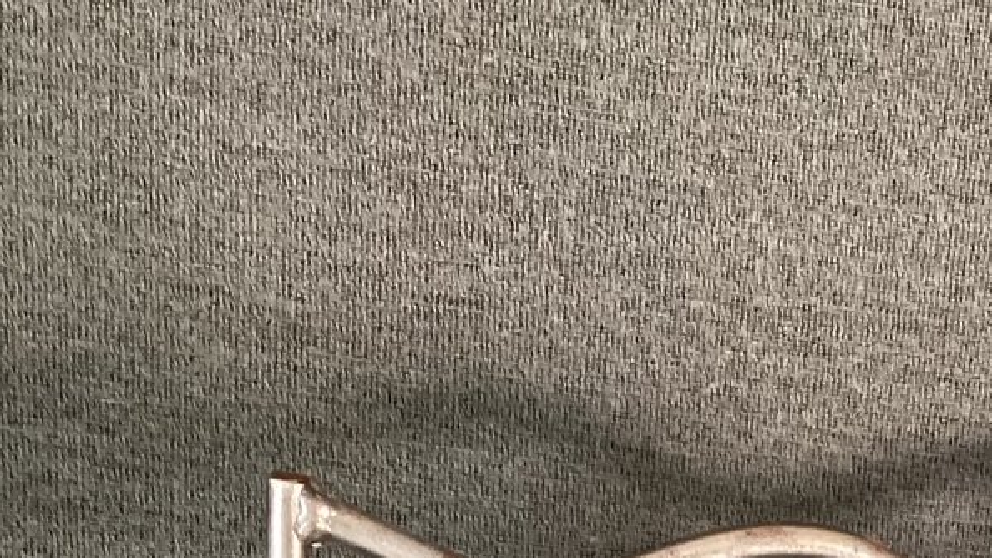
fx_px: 2262
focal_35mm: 86
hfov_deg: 24.1
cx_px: 873
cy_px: 918
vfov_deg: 13.0
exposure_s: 1/50
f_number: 2.4
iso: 200
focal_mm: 3.3
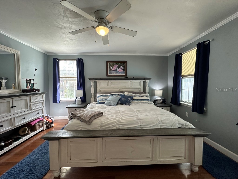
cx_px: 119
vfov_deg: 85.7
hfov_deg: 102.1
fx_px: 96
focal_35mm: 14
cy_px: 90
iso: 125
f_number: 2.2
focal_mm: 2.22
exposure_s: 1/100
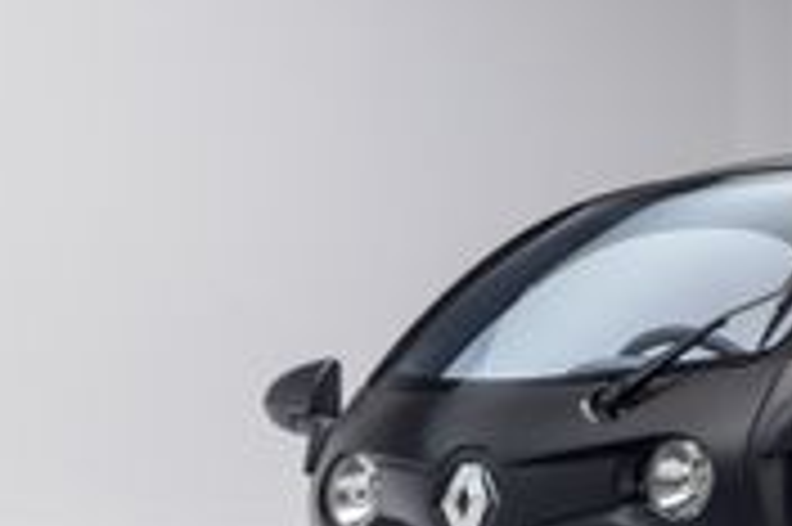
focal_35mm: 142
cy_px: 524
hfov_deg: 14.3
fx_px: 3121
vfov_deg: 9.6
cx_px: 756
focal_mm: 50
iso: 100
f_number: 4
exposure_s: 1/13
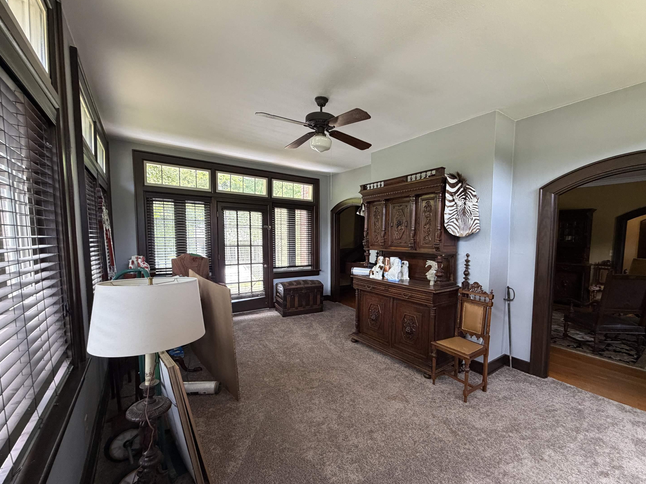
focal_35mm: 15
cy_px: 257
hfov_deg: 98.0
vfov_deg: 81.7
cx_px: 344
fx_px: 280
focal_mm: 2.22
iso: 320
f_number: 2.2
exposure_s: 1/84
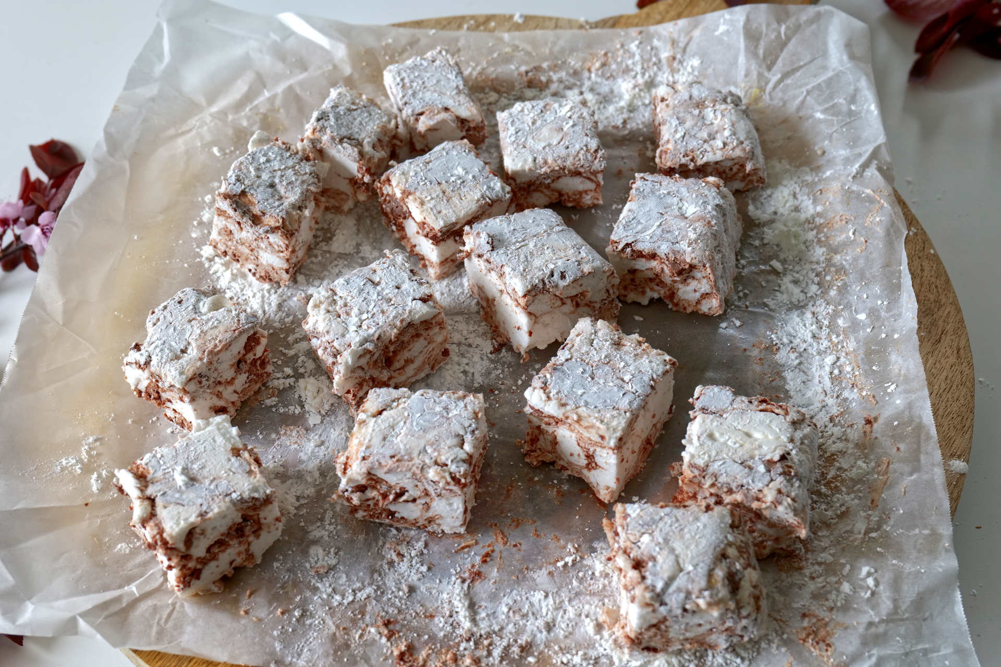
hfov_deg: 41.9
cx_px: 500
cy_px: 334
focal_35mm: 47
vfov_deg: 28.6
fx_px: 1307
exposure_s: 1/60
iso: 400
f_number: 8
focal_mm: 47
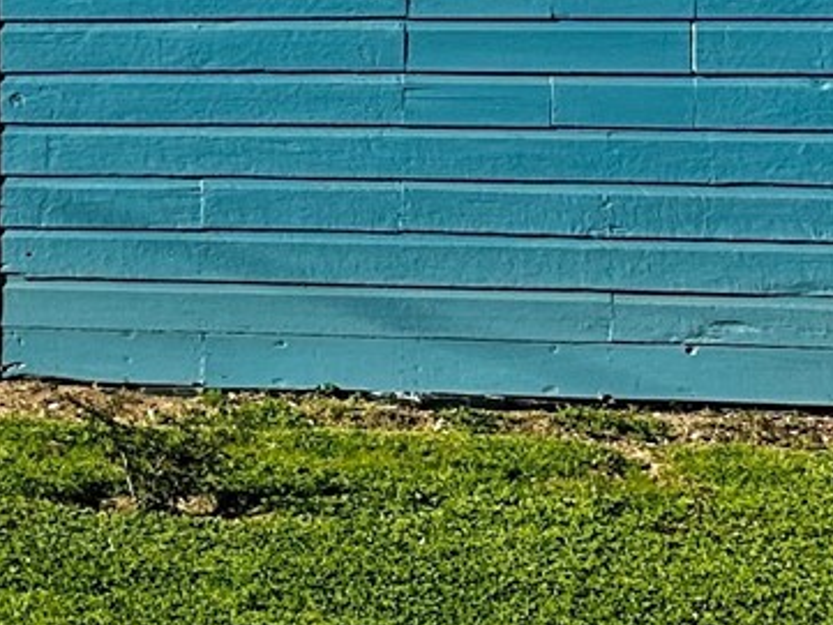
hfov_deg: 11.9
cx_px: -1147
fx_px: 3274
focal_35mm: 136
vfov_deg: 10.8
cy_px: 25
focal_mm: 6.86
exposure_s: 1/3717
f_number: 1.78
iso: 80
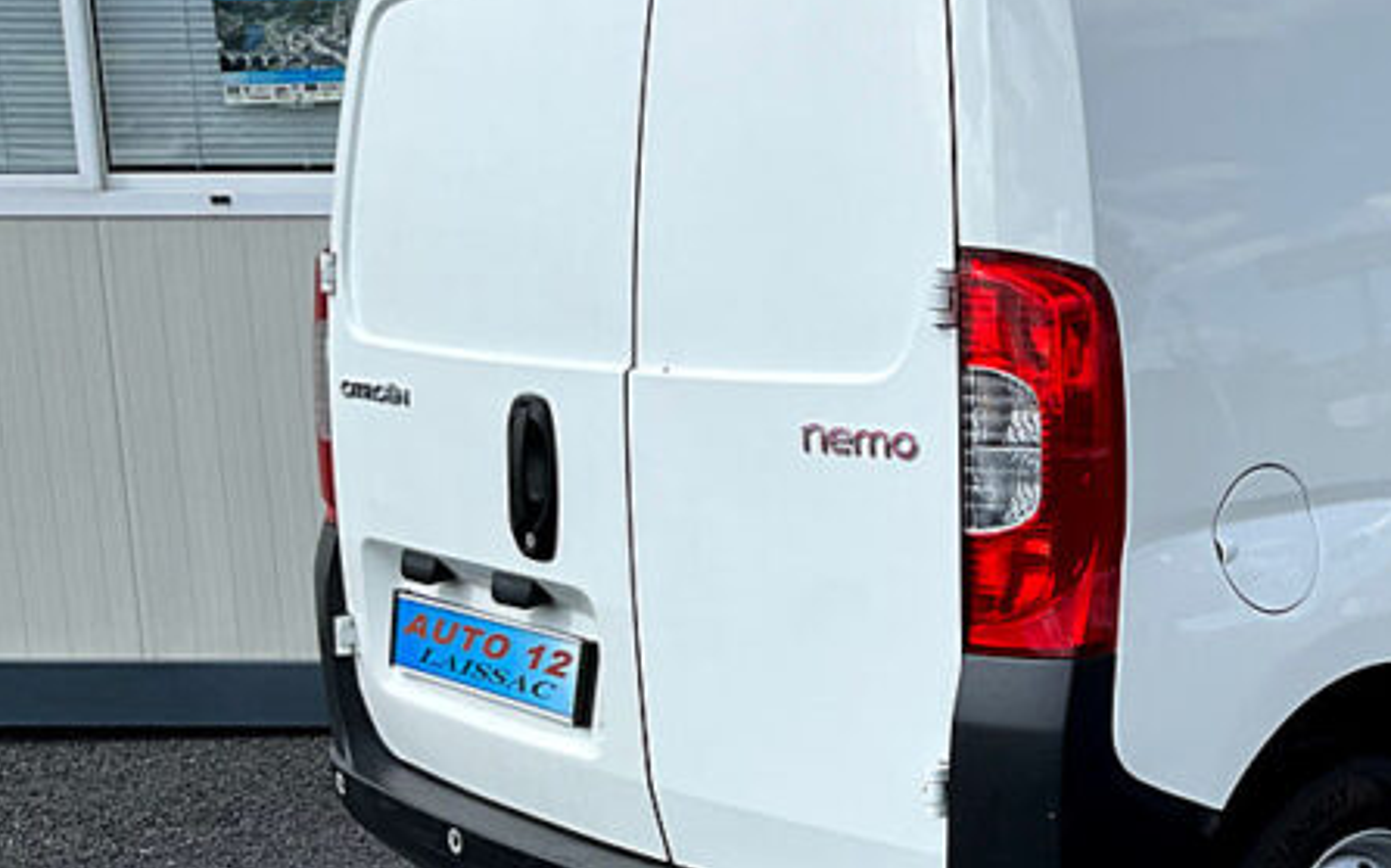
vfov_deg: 23.4
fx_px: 2084
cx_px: 1235
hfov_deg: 34.9
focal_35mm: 55
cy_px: 610
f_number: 1.8
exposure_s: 1/1626
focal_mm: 3
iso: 25
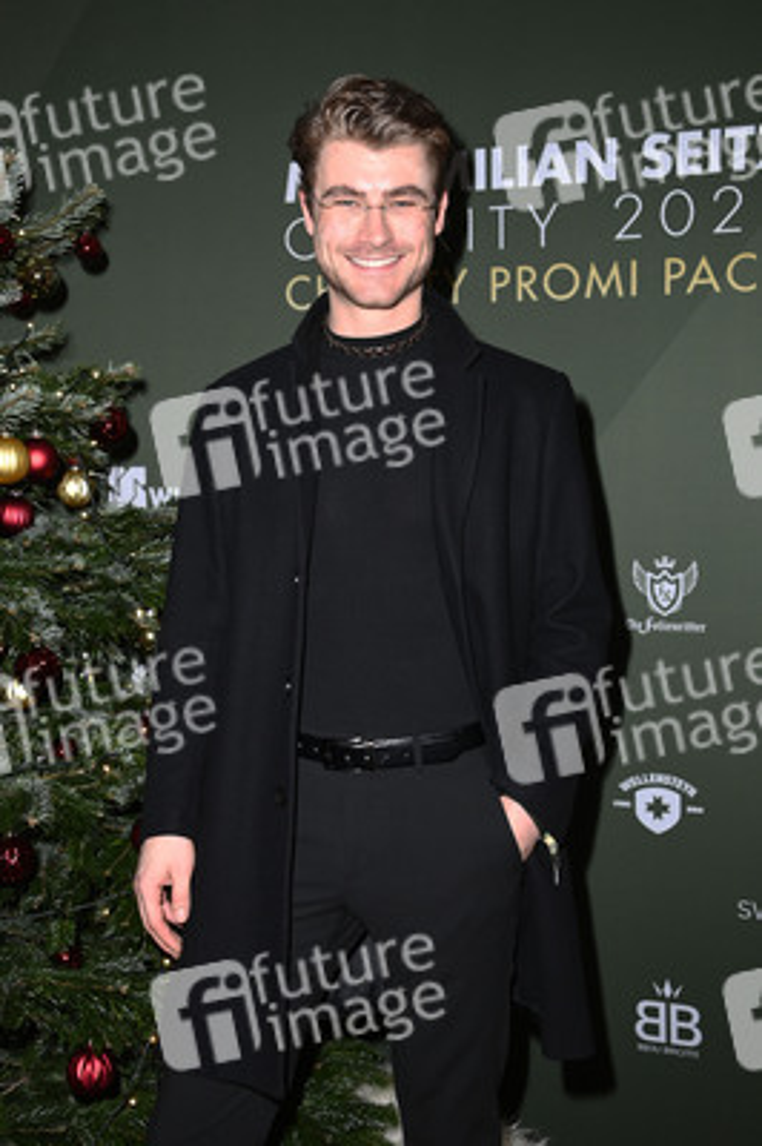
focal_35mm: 45
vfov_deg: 43.6
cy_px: 573
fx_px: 1431
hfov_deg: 29.8
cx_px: 381
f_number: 5.6
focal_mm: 45
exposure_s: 1/250
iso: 1600
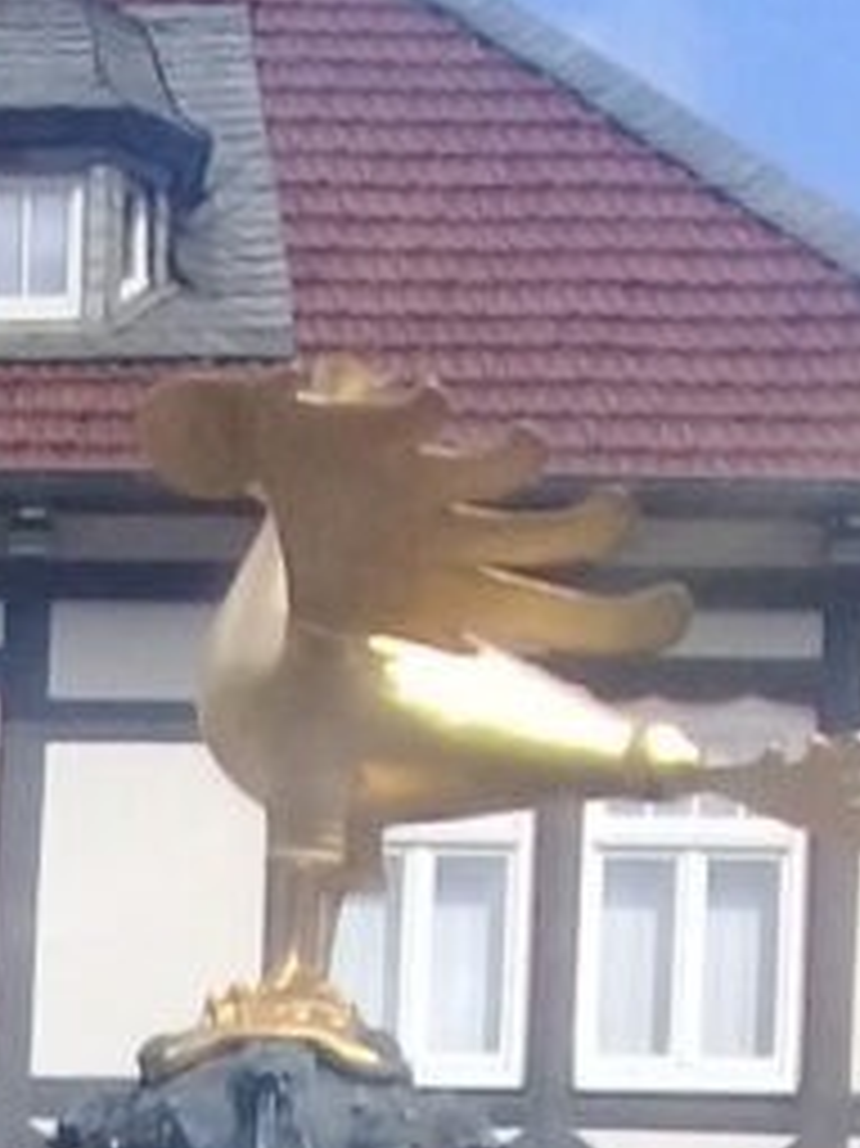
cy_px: 2800
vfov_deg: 9.9
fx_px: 5802
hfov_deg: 7.9
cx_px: -1090
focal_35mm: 175
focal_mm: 3.3
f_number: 2.2
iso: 50
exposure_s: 1/1081
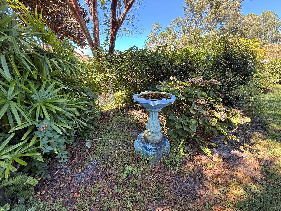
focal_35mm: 14
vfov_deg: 85.7
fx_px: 114
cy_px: 106
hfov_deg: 102.1
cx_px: 140
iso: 64
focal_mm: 2.22
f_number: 2.2
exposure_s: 1/99
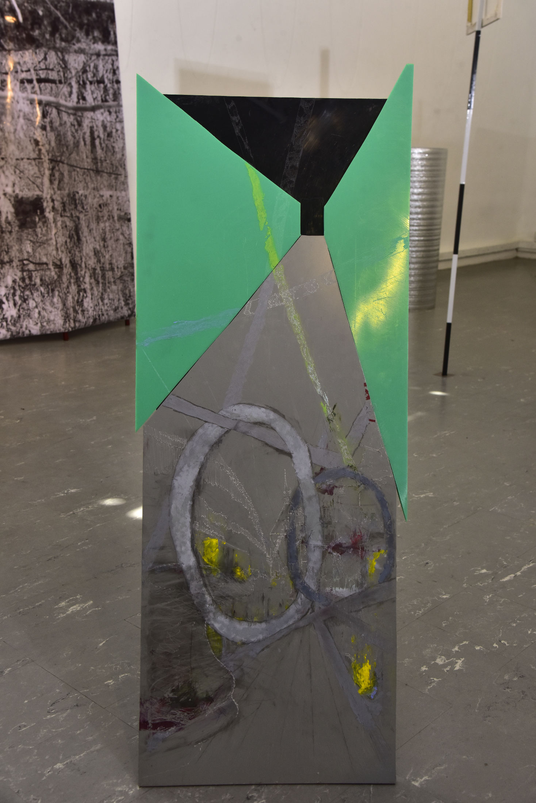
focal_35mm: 40
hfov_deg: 33.4
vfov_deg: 48.4
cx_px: 268
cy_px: 402
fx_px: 893
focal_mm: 40
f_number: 8
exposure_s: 1/80
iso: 400
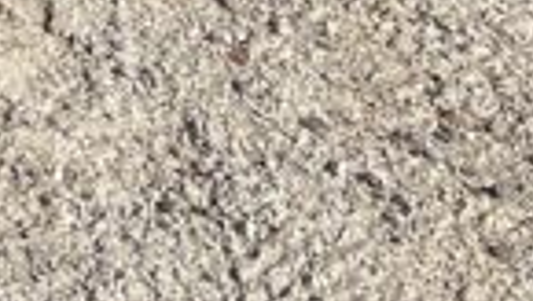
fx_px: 2208
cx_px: -636
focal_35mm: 156
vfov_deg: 6.8
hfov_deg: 11.8
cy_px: -712
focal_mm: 5.1
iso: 50
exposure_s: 1/2755
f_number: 1.6
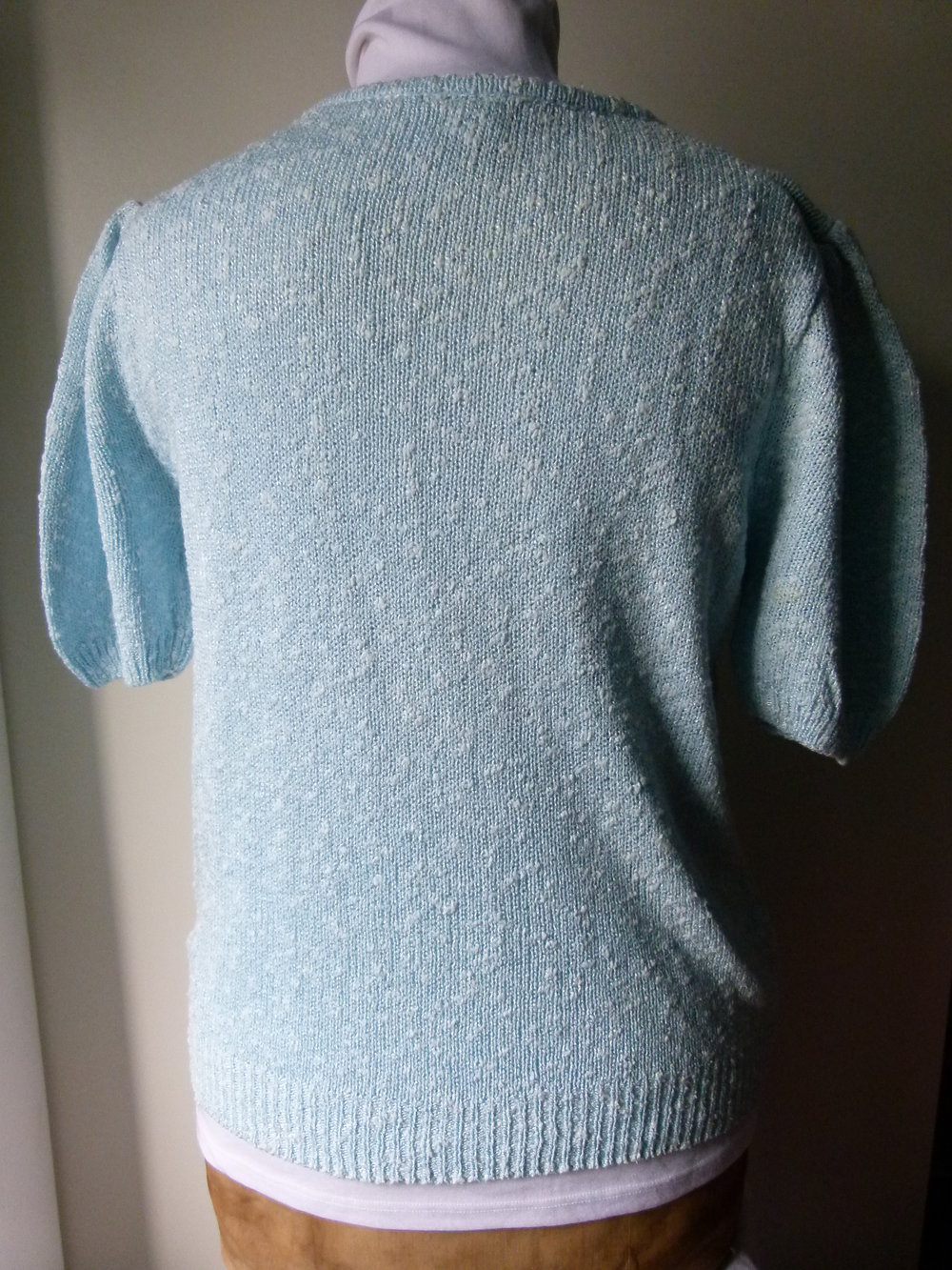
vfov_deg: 69.4
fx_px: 917
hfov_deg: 54.9
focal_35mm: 25
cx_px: 476
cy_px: 635
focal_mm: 4.5
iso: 320
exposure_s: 1/60
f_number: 2.8
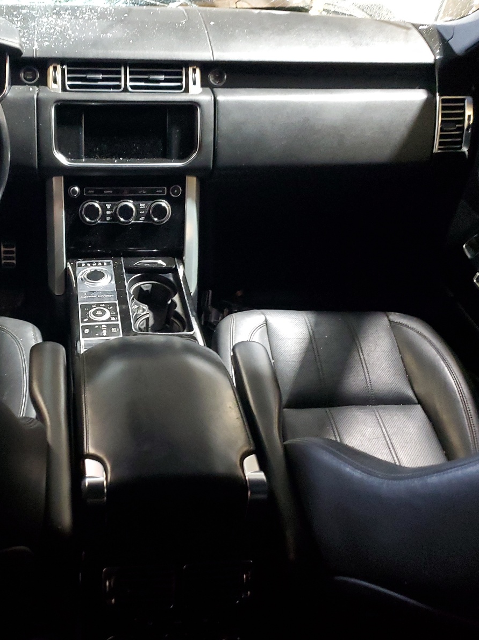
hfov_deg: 39.6
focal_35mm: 35
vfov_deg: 52.6
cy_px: 319
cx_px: 120
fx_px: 646
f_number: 1.5
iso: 301
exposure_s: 1/15
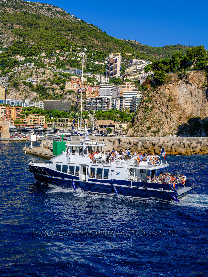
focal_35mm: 50
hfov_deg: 29.1
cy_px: 138
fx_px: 401
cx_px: 104
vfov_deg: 38.2
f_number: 11
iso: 320
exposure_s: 1/640
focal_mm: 63
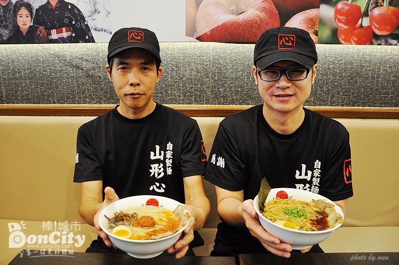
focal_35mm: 52
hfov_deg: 37.9
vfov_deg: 25.7
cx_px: 200
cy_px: 132
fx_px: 581
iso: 560
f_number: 4.5
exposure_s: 1/15
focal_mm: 35
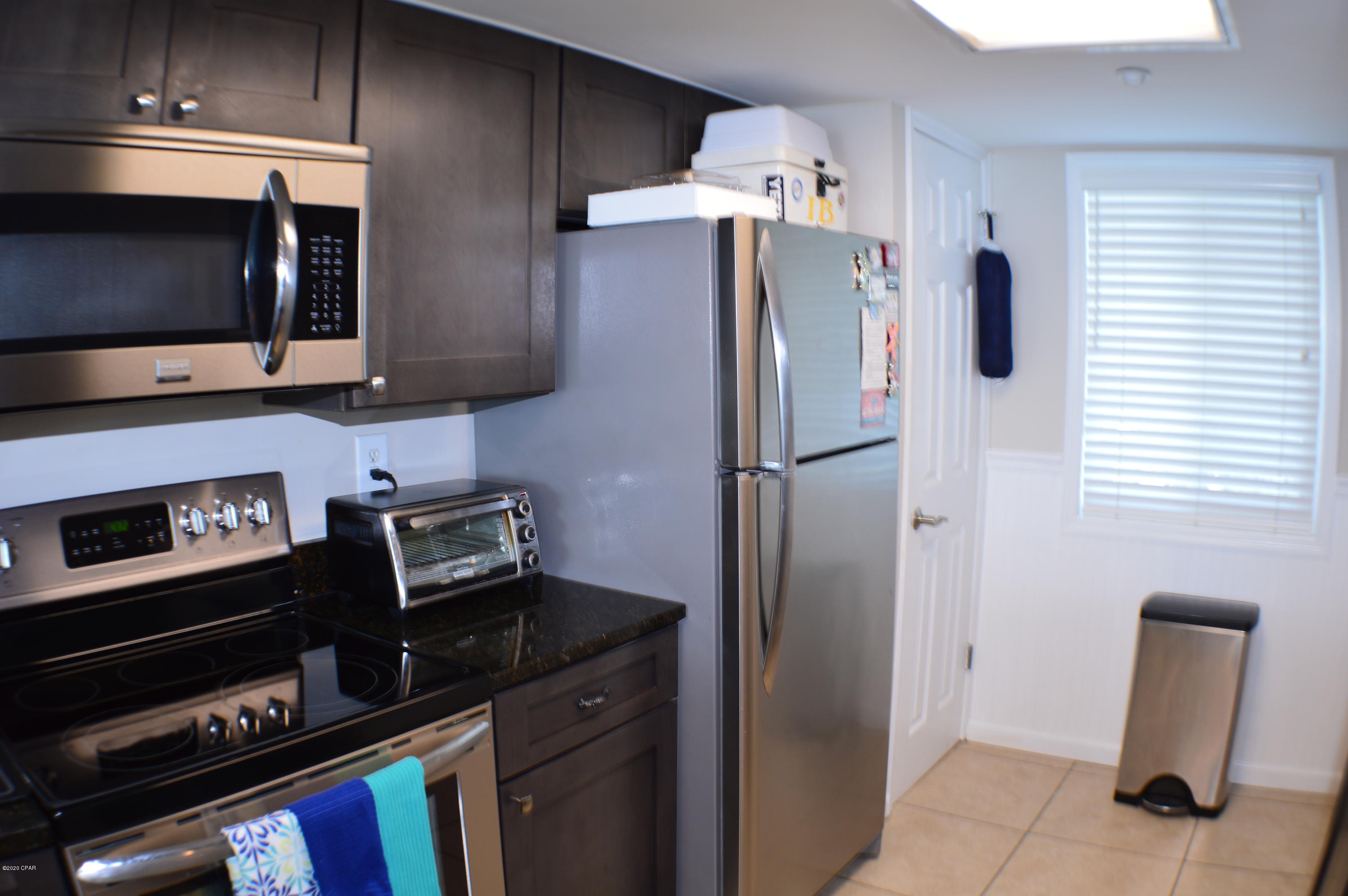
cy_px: 448
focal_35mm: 36
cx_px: 674
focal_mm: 24
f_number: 4
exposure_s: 1/8
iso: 100
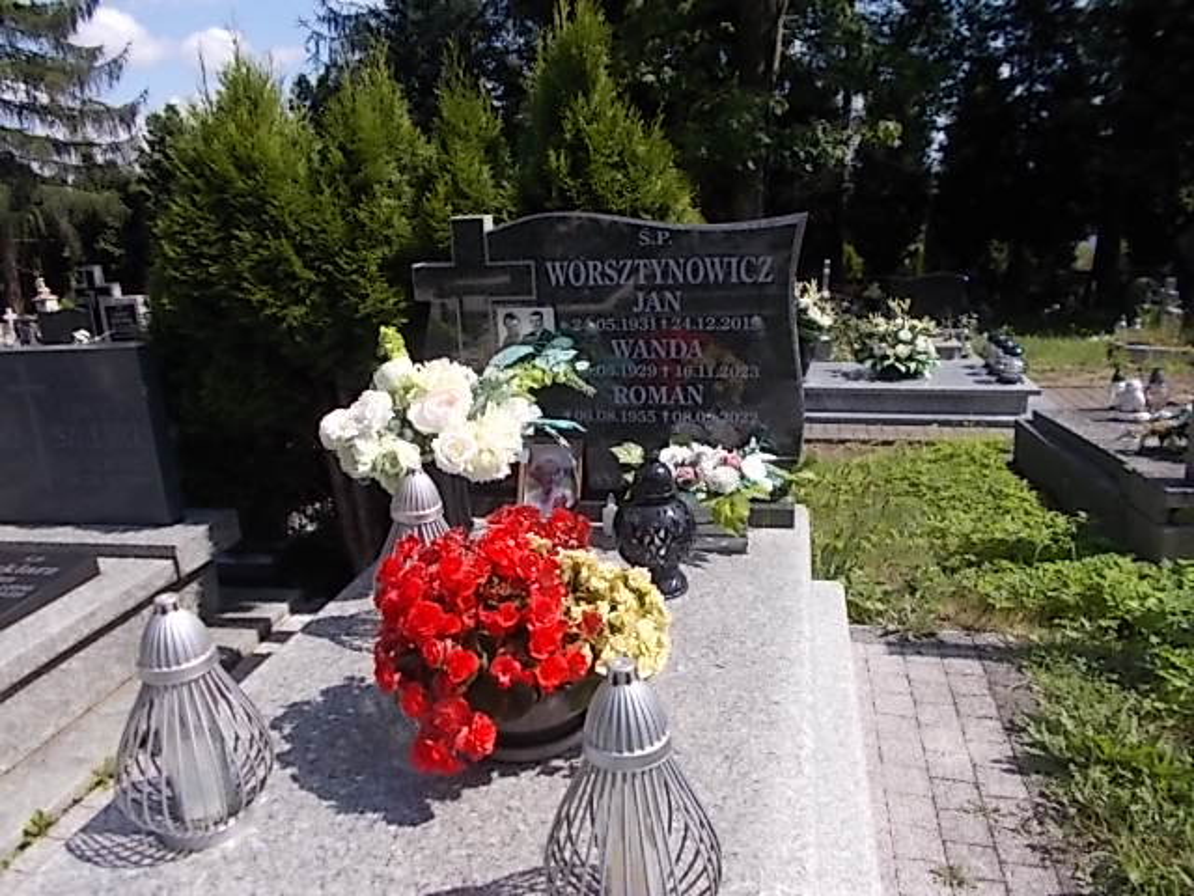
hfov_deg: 67.3
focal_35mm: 26
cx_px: 597
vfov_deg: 53.1
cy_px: 448
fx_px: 897
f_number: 8
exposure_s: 1/160
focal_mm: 4.6
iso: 80
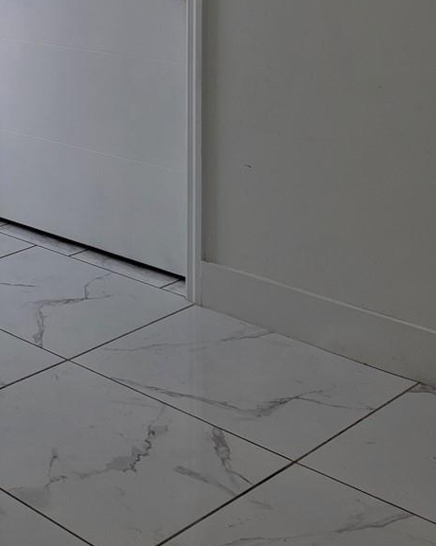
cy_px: -1
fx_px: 1049
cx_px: -274
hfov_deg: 19.4
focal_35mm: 65
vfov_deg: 27.5
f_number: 1.8
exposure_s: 1/120
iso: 25
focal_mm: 6.7
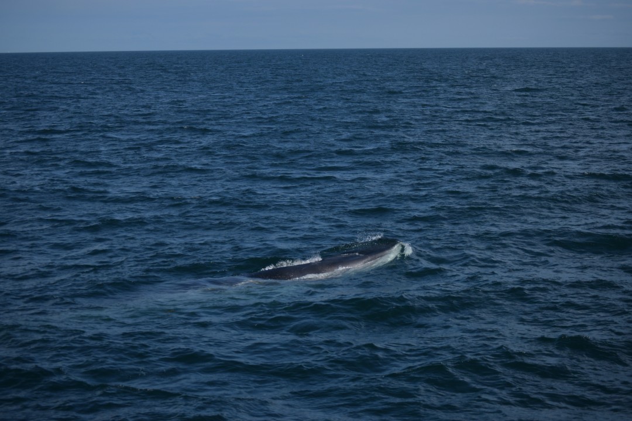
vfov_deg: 16.6
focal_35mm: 82
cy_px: 210
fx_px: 1448
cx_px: 316
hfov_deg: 24.6
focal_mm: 55
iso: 200
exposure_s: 1/4000
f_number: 4
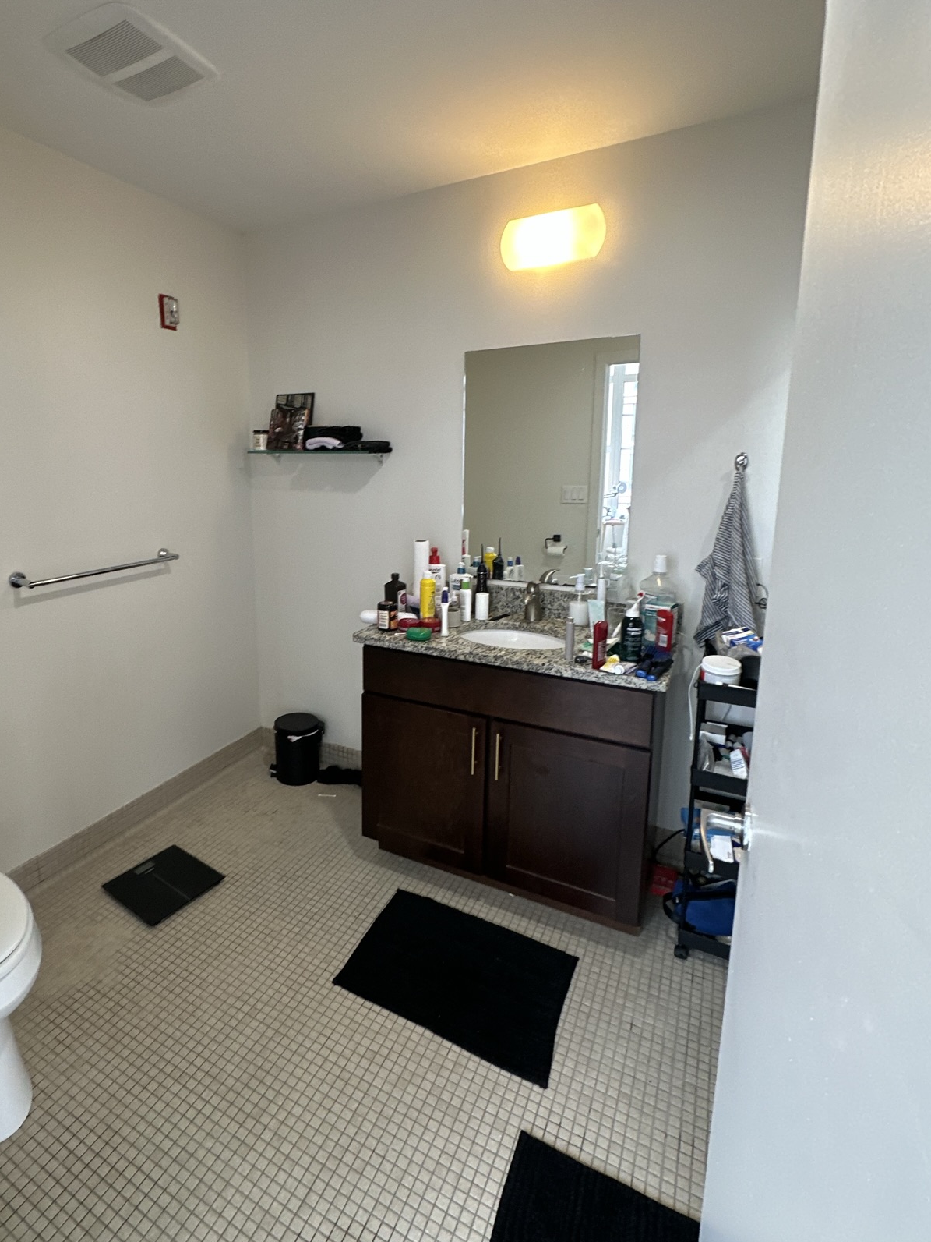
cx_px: 348
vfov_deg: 87.5
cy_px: 568
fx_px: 645
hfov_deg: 70.4
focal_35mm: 18
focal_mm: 2.22
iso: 160
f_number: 2.2
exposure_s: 1/60
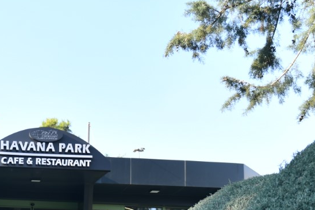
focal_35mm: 71
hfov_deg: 27.6
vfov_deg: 18.0
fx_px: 621
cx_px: 45
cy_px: 266
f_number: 2.8
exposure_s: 1/400
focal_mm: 24
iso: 64
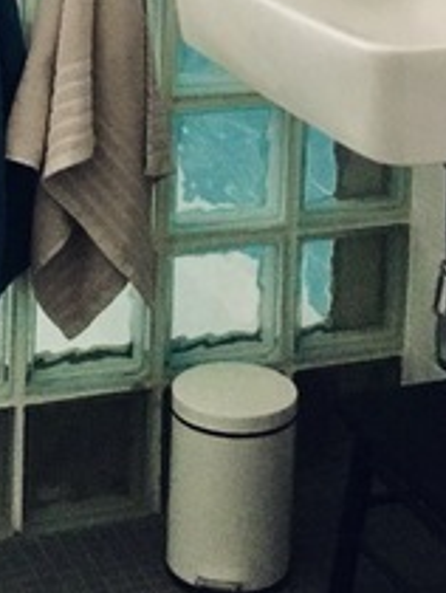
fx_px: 1817
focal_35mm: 106
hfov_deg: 14.0
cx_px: 183
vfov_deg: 17.2
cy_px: -215
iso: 1000
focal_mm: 4.15
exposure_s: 1/17
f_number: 2.2
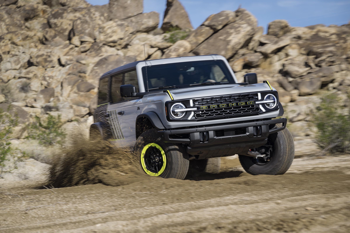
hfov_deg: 17.1
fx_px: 1167
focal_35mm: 120
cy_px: 116
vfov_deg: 11.4
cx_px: 175
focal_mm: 120
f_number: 5.6
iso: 32
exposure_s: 1/80
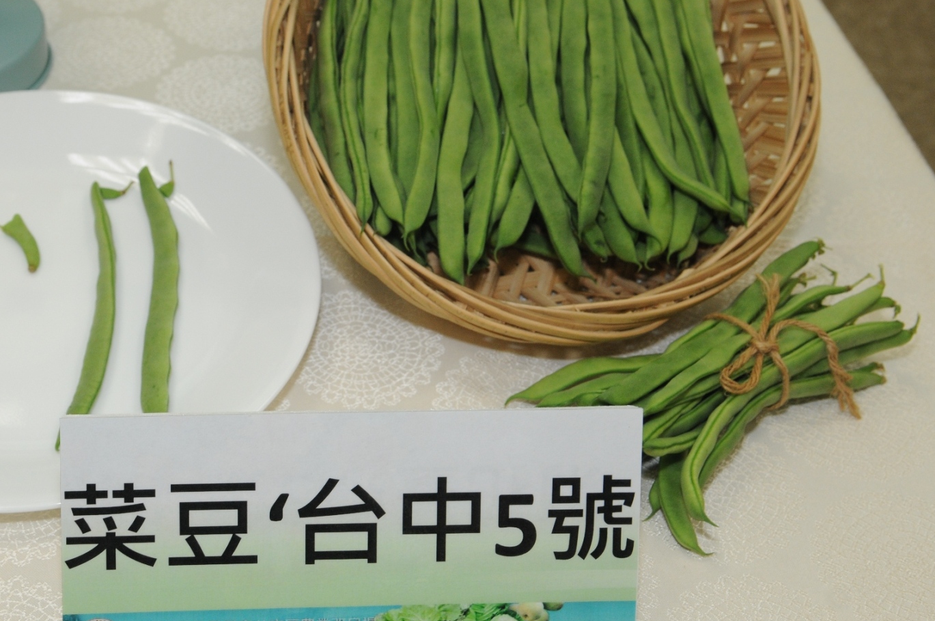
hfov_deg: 36.0
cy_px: 244
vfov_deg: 24.5
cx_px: 331
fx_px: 1427
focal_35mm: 55
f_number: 5.6
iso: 450
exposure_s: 1/60
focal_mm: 26
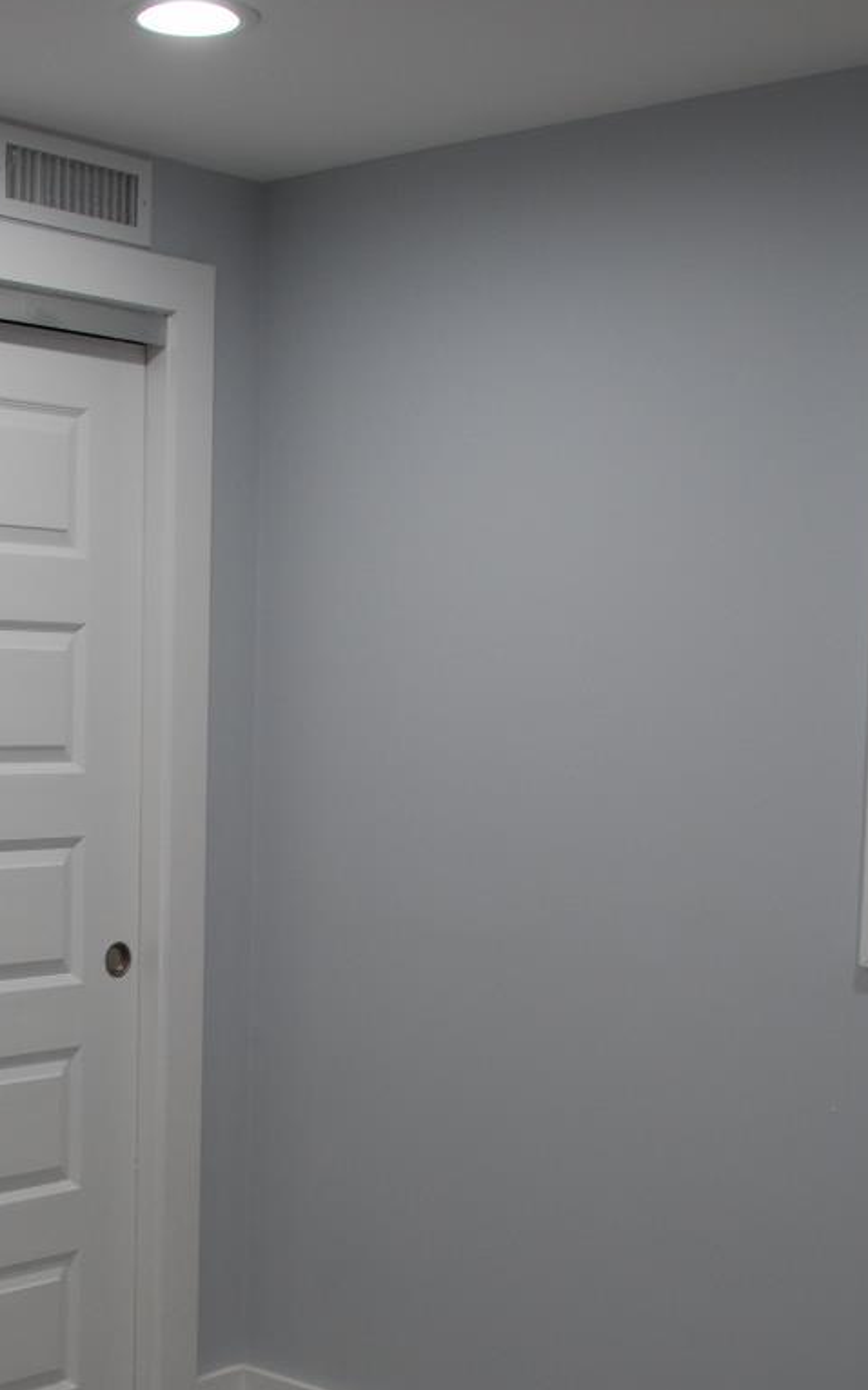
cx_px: 212
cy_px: 892
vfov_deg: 37.2
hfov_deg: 23.7
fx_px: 2044
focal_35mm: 54
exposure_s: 1/40
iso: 200
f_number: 3.5
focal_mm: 18
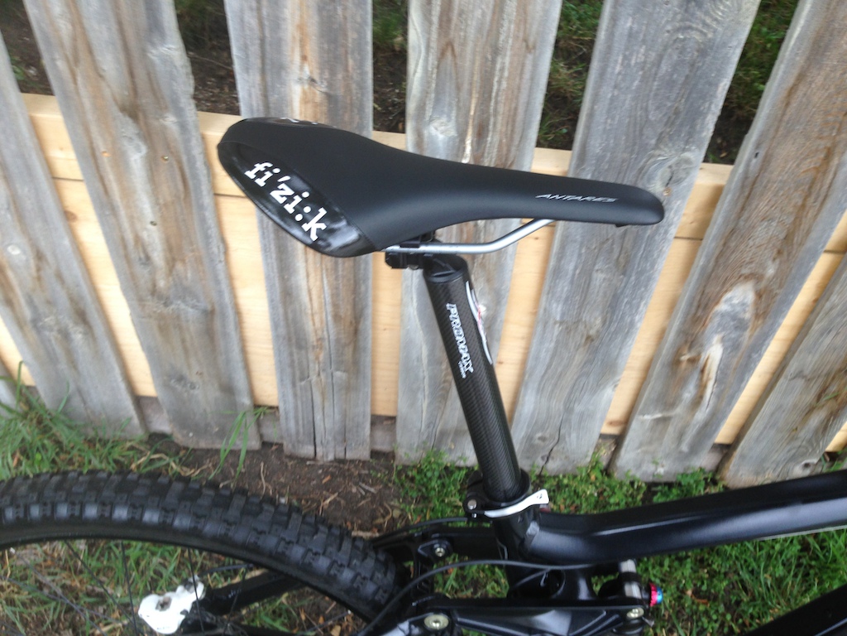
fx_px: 807
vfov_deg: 42.9
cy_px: 318
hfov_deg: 55.4
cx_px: 424
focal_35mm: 33
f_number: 2.4
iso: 50
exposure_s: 1/60
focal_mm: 4.12
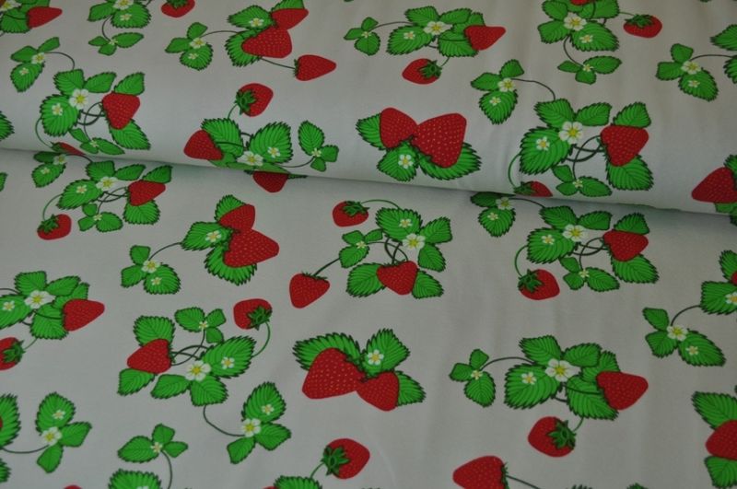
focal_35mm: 44
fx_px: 889
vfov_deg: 30.8
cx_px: 368
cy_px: 244
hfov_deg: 45.0
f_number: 5.6
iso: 220
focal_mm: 29
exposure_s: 1/125
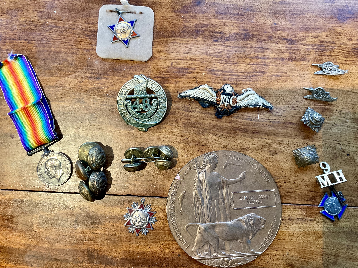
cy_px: 134
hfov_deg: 61.7
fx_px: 300
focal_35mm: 29
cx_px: 179
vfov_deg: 48.2
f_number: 1.8
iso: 160
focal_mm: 3
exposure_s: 1/60
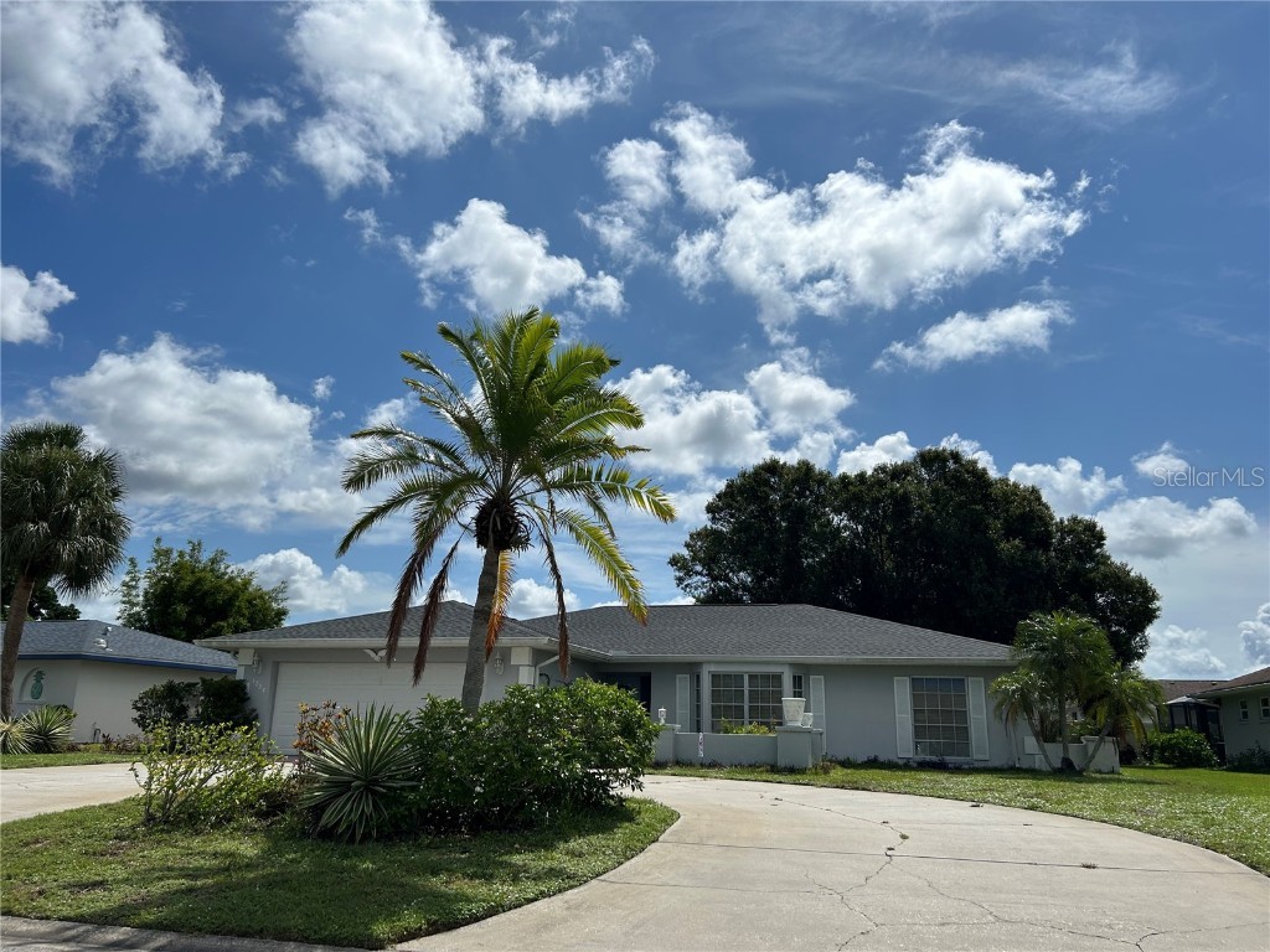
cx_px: 635
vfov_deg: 53.1
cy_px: 476
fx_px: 954
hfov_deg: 67.3
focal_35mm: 26
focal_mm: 5.7
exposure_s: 1/12658
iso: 50
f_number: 1.5
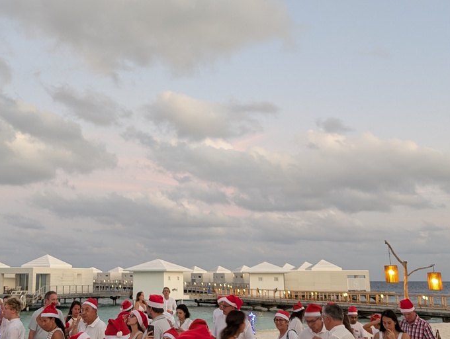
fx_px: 586
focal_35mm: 45
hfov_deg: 41.4
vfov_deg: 32.2
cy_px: 138
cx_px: 145
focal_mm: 6.9
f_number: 1.68
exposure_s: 1/25.5
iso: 74
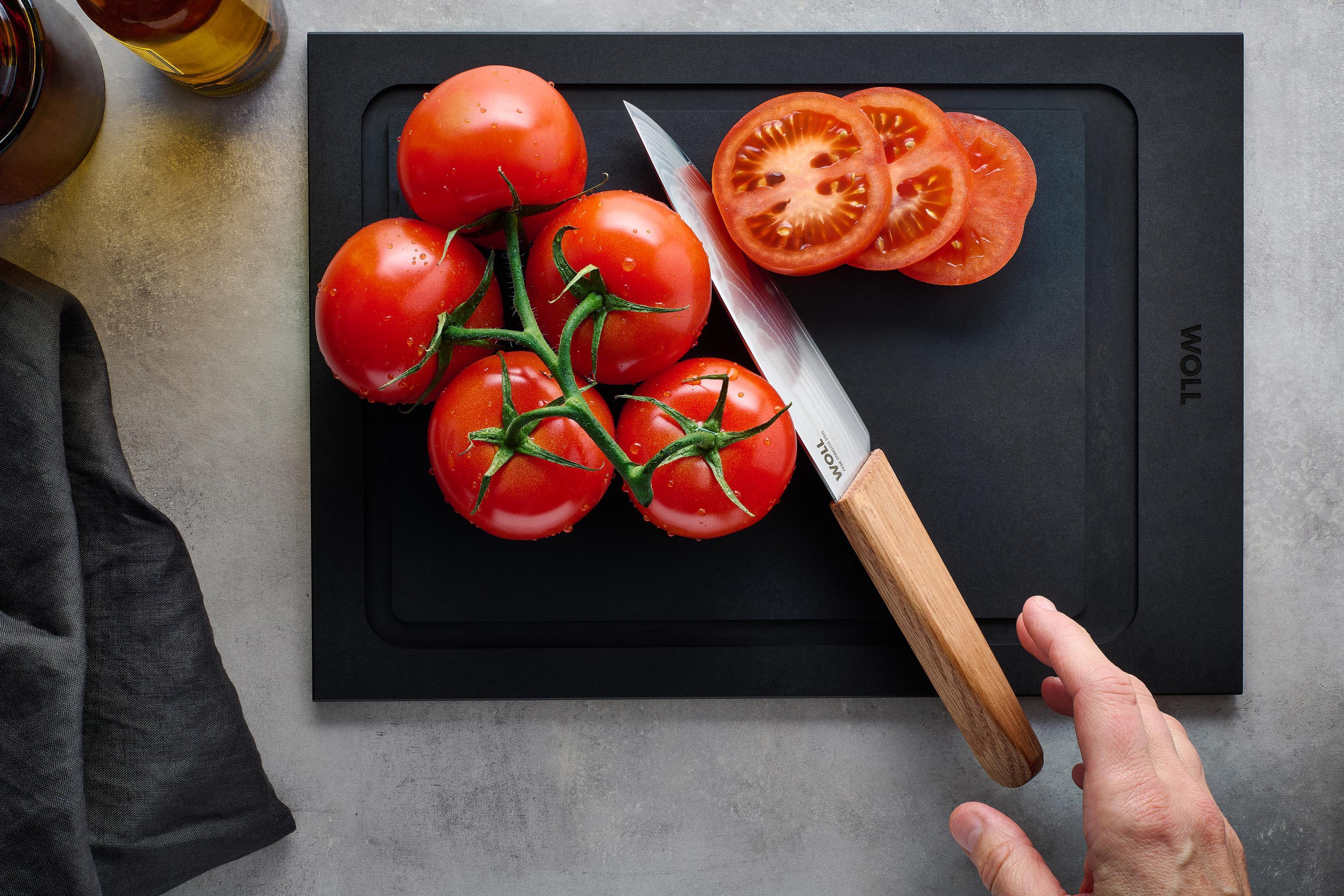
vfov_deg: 27.0
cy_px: 448
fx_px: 1867
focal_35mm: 50
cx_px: 672
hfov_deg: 39.6
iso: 100
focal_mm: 50
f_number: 16
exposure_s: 1/250
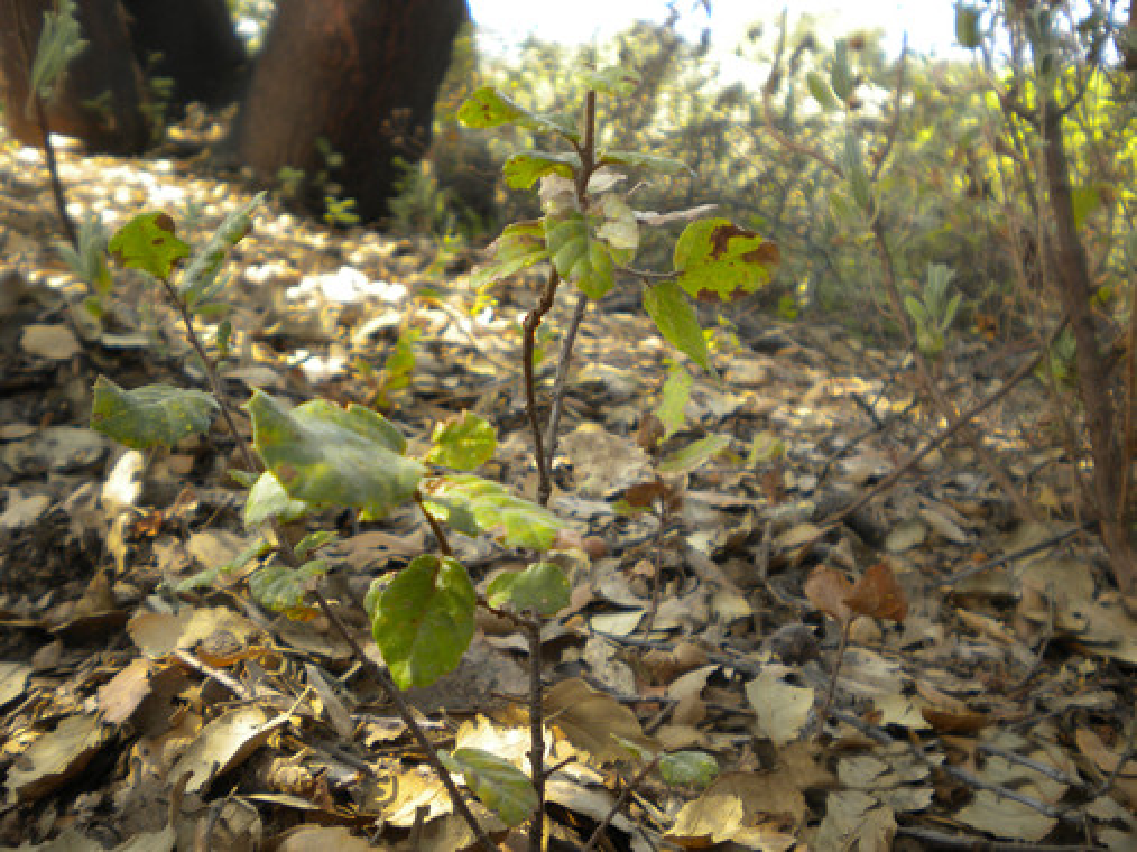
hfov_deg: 52.6
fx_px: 1149
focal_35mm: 35
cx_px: 568
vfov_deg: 40.7
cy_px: 426
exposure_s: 1/85
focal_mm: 6.3
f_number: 3.1
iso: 80
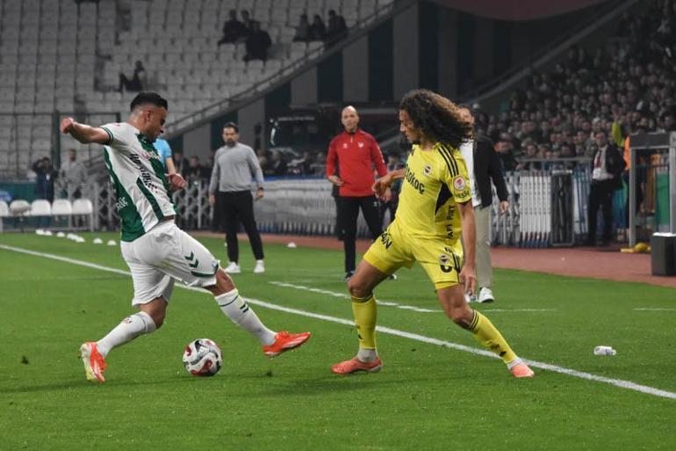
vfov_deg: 4.8
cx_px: 338
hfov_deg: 7.2
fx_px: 5350
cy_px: 226
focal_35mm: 285
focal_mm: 190
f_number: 5.6
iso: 5000
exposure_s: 1/800
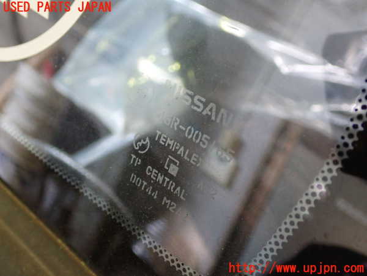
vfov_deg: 35.1
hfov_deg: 45.8
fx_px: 435
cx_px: 184
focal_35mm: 41
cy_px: 138
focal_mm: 7.31
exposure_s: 1/25
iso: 800
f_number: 2.8
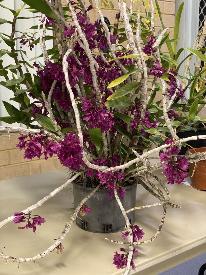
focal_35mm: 52
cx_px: 103
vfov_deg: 36.8
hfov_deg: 28.0
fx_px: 413
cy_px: 138
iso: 400
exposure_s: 1/50
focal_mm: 6
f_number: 2
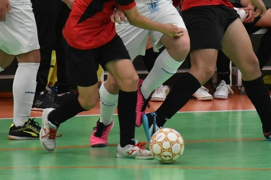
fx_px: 3082
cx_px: 167
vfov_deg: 3.3
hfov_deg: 5.0
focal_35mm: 410
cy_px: 8
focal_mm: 140
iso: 3200
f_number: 5.6
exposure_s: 1/500
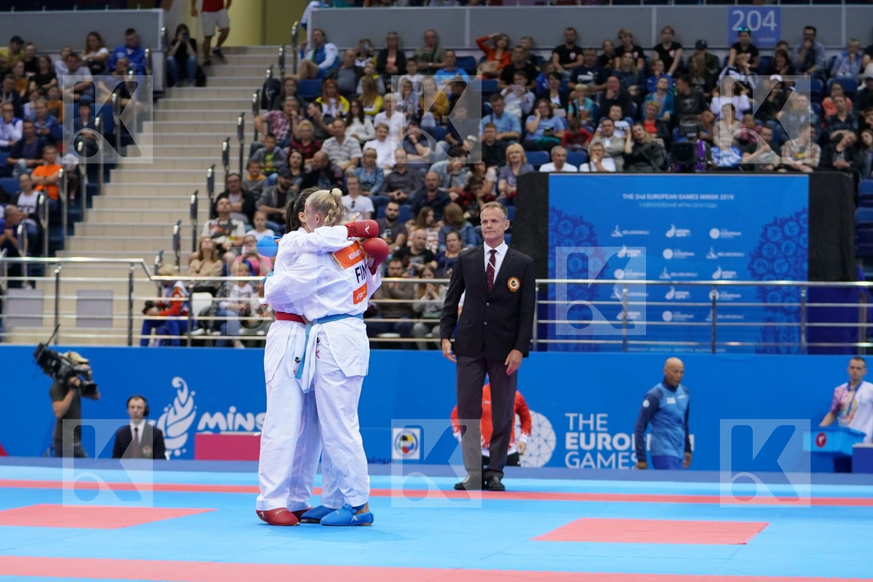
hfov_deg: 18.9
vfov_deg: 12.7
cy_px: 291
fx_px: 2619
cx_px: 436
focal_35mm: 108
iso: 2000
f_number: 2.8
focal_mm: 72
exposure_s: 1/1000
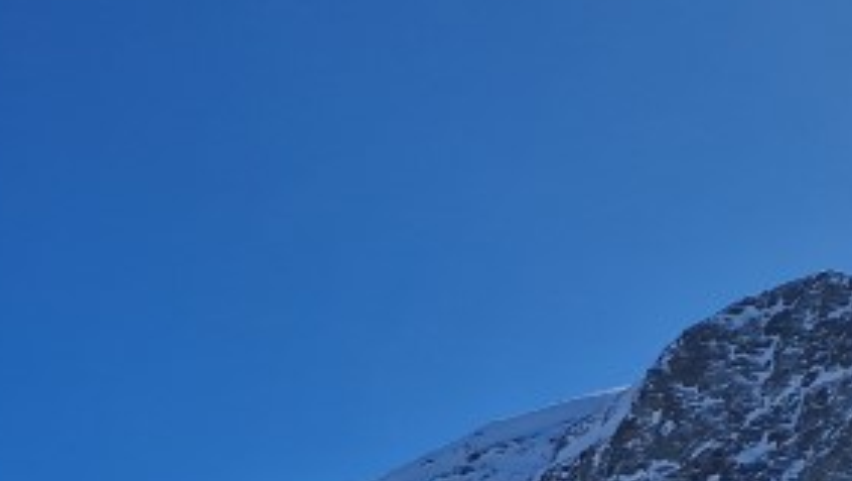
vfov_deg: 12.6
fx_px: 2057
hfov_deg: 20.7
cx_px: -335
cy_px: 726
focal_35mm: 91
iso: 50
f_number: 1.8
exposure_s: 1/3856
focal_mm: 5.4
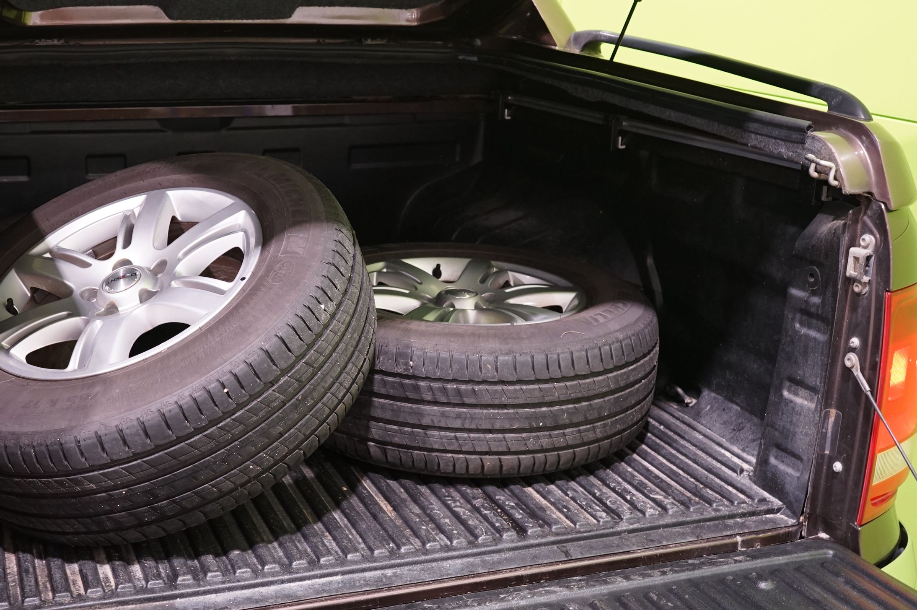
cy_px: 277
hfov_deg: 44.0
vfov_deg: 30.4
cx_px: 322
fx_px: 1120
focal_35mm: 44
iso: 1250
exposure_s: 1/15
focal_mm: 32
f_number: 5
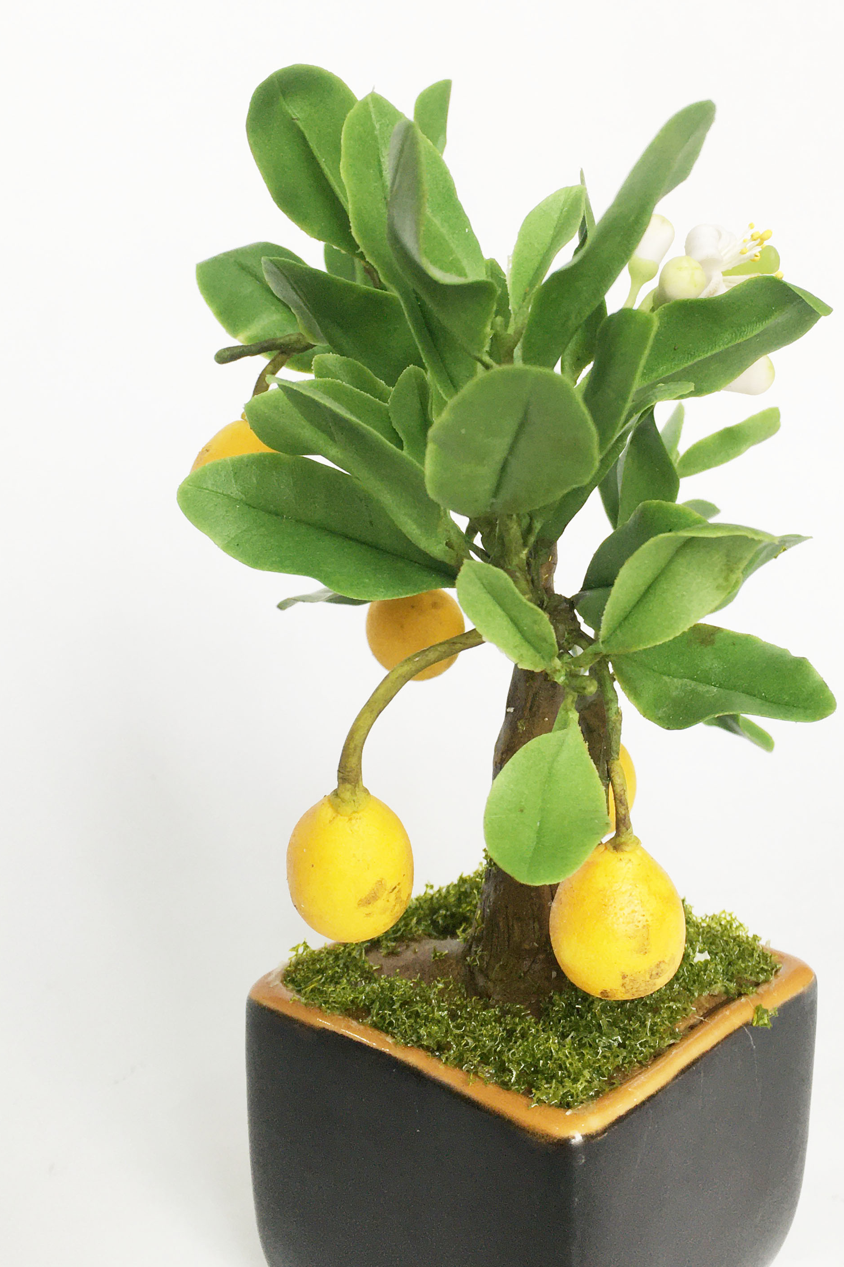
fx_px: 1512
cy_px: 522
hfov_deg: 31.0
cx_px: 535
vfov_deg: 45.2
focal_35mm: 43
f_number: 2.2
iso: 40
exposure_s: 1/100
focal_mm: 4.15
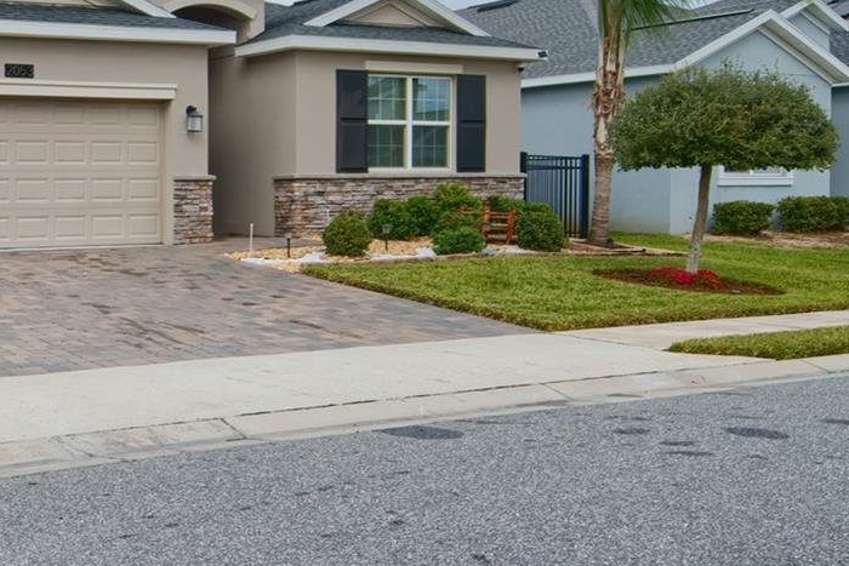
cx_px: 30
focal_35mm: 48
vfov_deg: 28.0
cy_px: 238
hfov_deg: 37.4
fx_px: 1132
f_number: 8
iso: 50
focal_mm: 14
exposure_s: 1/15
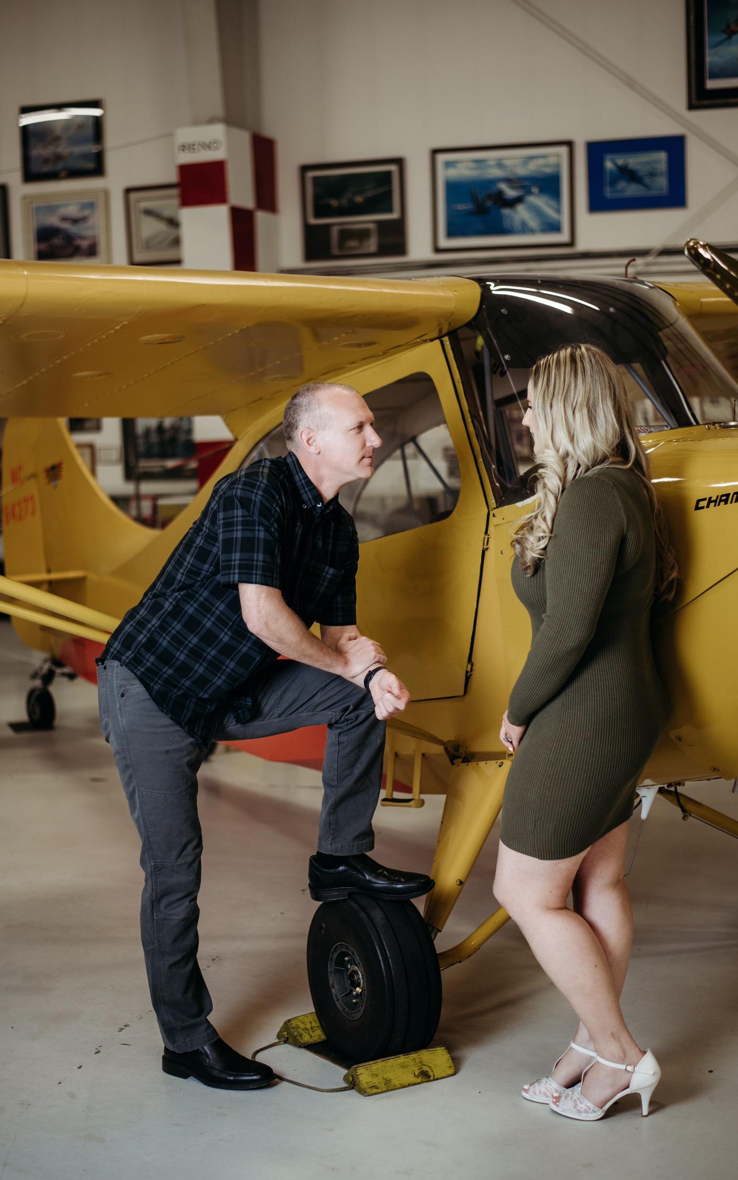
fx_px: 1674
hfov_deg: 24.9
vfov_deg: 38.9
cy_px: 589
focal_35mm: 52
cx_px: 373
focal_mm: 50
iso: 320
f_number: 2
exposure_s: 1/200
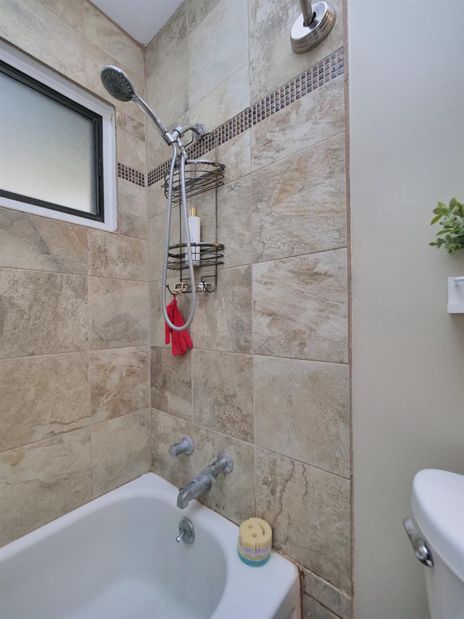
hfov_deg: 85.7
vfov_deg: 102.1
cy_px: 310
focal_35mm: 14
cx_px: 232
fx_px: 250
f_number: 4.5
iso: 800
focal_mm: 7
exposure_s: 1/160
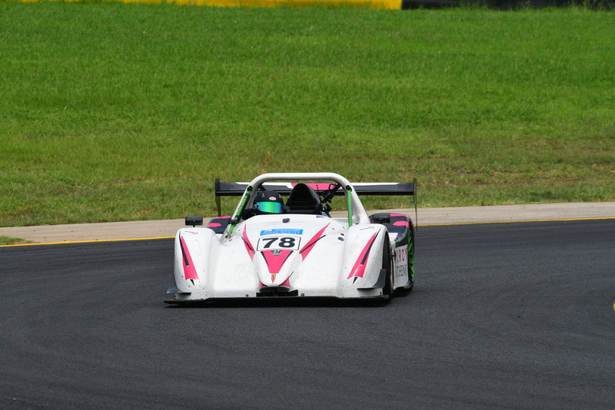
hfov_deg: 4.7
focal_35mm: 435
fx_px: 7434
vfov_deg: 3.2
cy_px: 205
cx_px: 308
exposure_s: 1/640
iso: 320
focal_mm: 290
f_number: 11
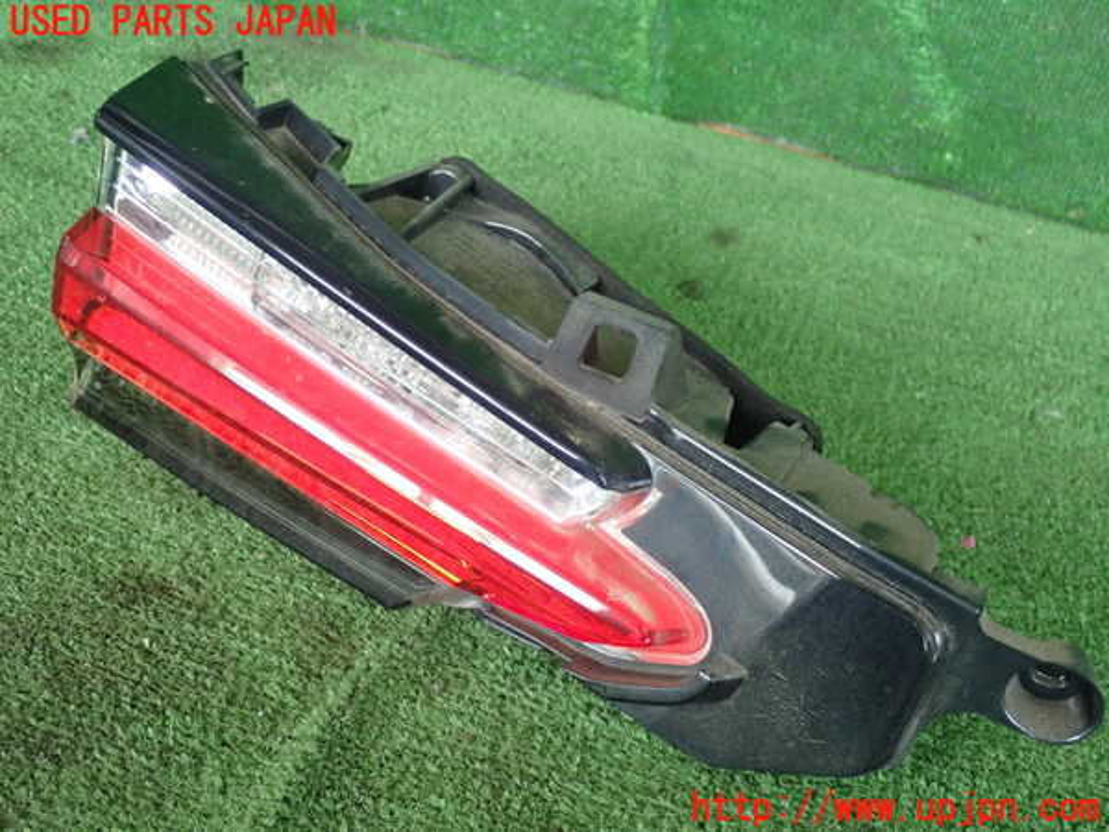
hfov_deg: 41.2
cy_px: 416
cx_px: 554
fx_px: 1474
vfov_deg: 31.5
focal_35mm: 46
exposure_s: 1/200
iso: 640
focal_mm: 8.41
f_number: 3.1
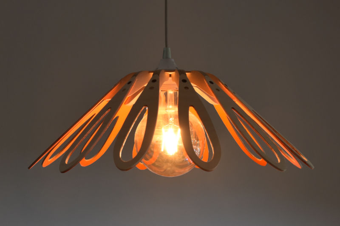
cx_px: 170
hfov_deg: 49.6
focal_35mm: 39
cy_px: 113
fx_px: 368
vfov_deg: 34.2
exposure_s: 1/125
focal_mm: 26
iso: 400
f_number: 5.6
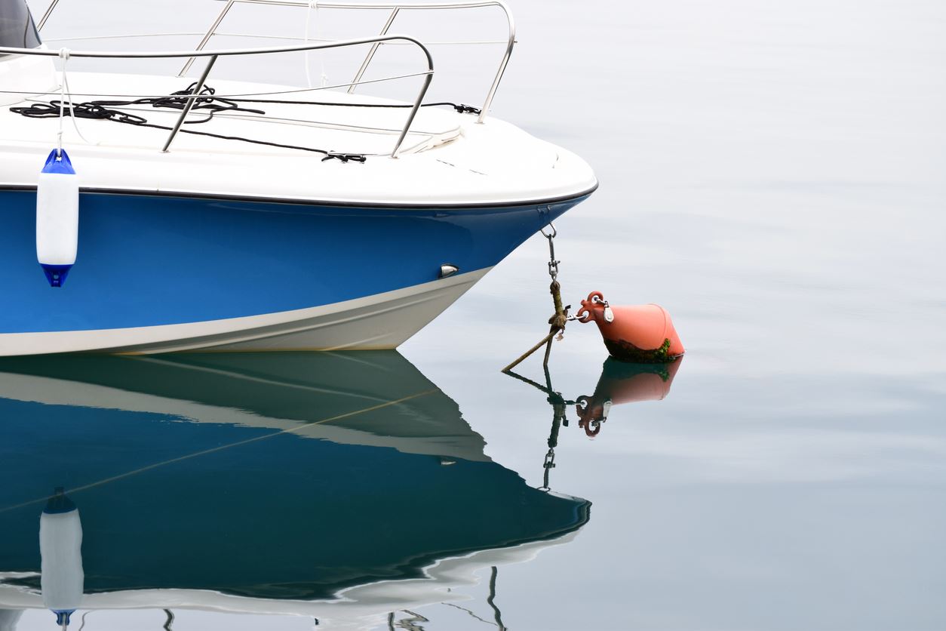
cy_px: 316
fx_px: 2838
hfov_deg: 18.9
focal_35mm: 108
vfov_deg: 12.7
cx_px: 473
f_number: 10
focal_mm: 72
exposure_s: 1/320
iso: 400
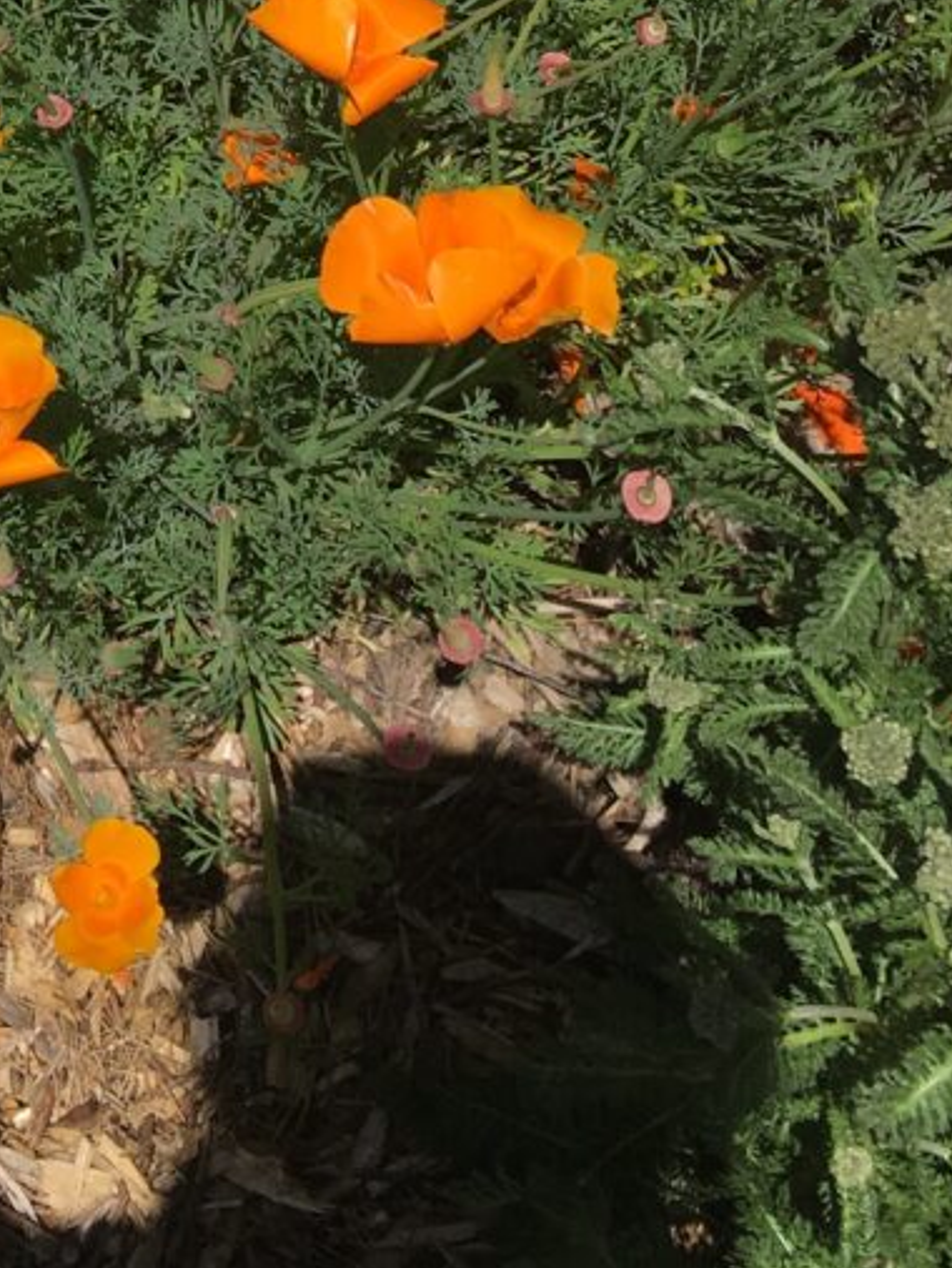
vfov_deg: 20.0
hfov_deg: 16.1
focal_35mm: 88
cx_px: -225
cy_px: -476
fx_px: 3224
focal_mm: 4.15
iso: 25
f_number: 2.2
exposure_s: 1/2024
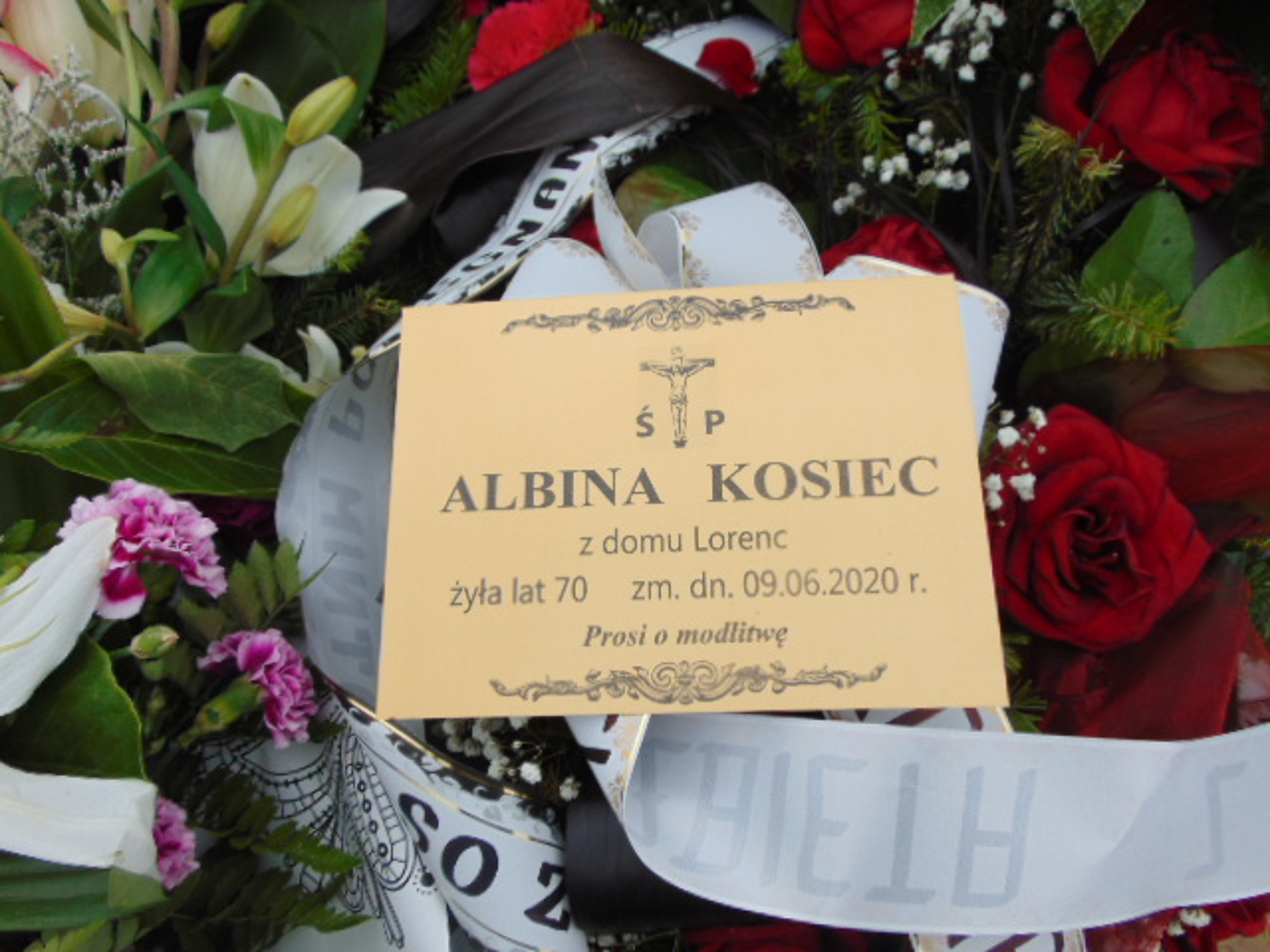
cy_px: 476
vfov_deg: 54.9
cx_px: 635
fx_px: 917
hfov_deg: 69.4
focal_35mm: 25
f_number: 7.7
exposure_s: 1/250
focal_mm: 4.5
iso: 80
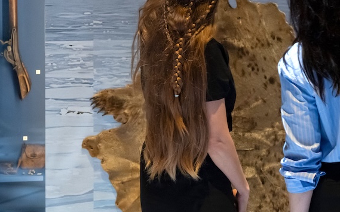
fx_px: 1056
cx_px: 317
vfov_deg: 11.3
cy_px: -21
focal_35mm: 114
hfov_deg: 18.0
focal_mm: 53
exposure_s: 1/60
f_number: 4
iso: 4500
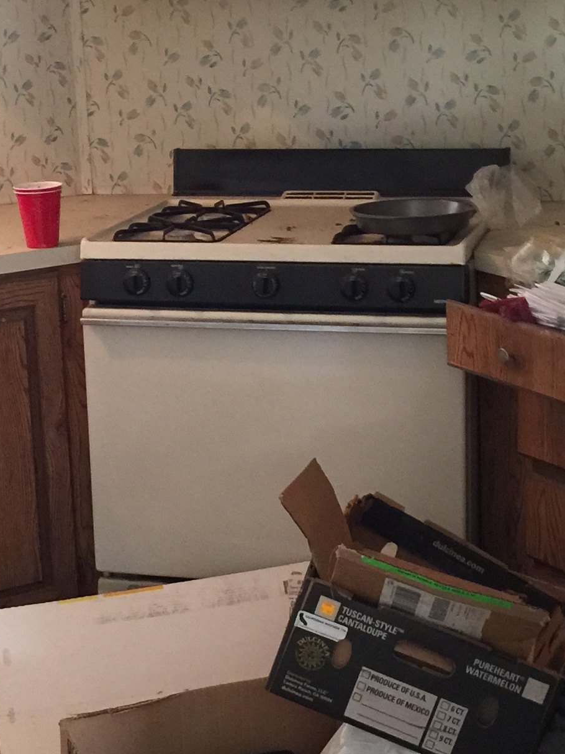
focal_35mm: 78
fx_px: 1698
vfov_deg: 25.0
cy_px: 357
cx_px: 225
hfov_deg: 18.9
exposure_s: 1/10
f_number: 2.2
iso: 125
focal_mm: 4.15
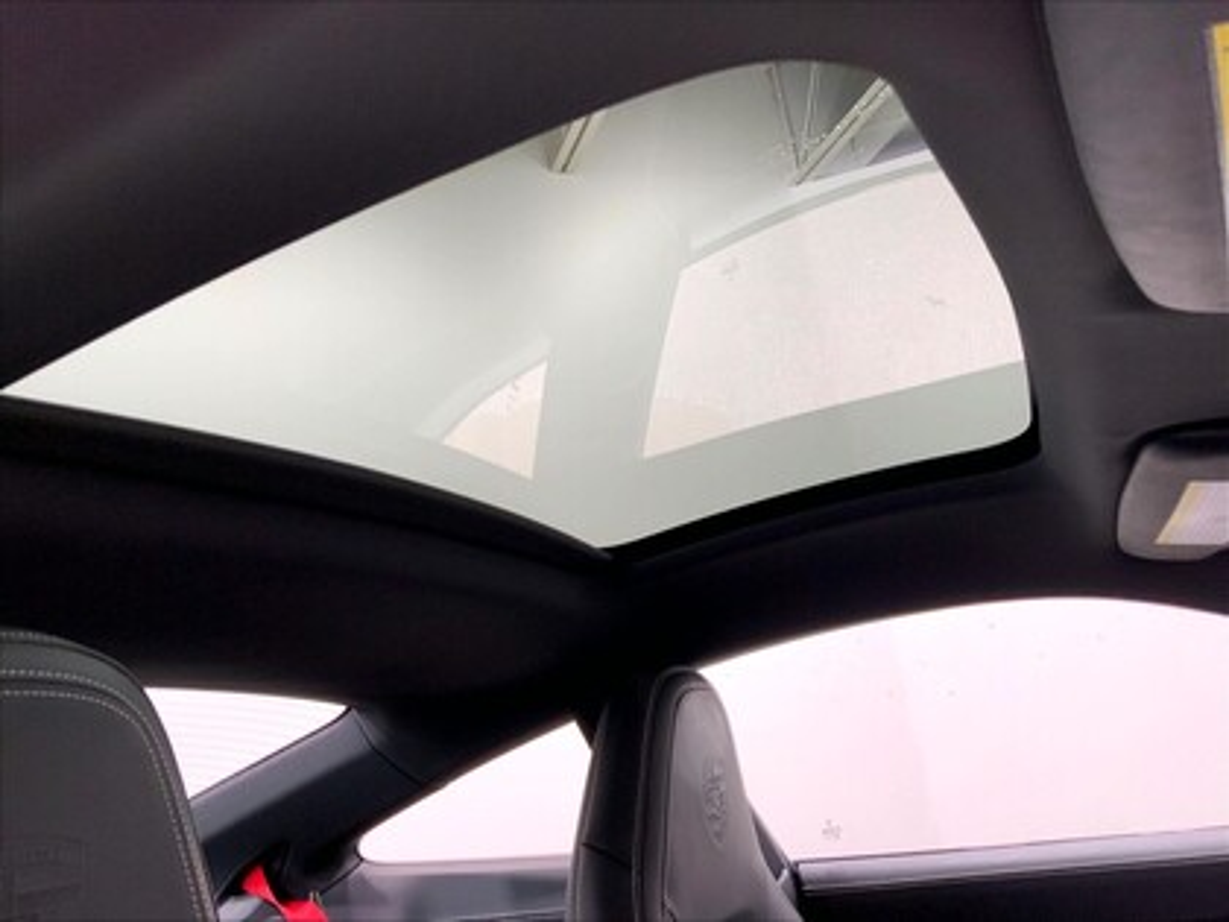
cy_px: 461
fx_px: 1030
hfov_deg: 61.7
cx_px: 614
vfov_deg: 48.2
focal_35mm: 29
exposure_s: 1/121
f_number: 1.8
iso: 64
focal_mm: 3
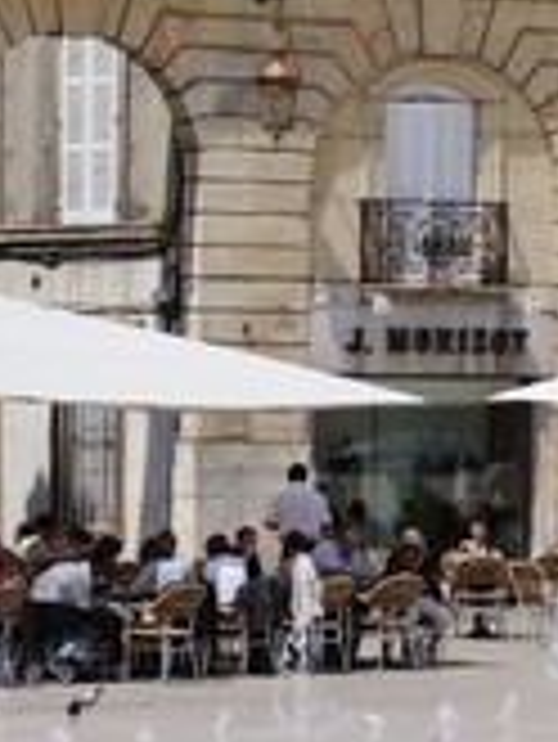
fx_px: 7363
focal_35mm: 343
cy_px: 301
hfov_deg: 4.3
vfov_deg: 5.8
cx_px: 650
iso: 200
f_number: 13
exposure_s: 1/250
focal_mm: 140
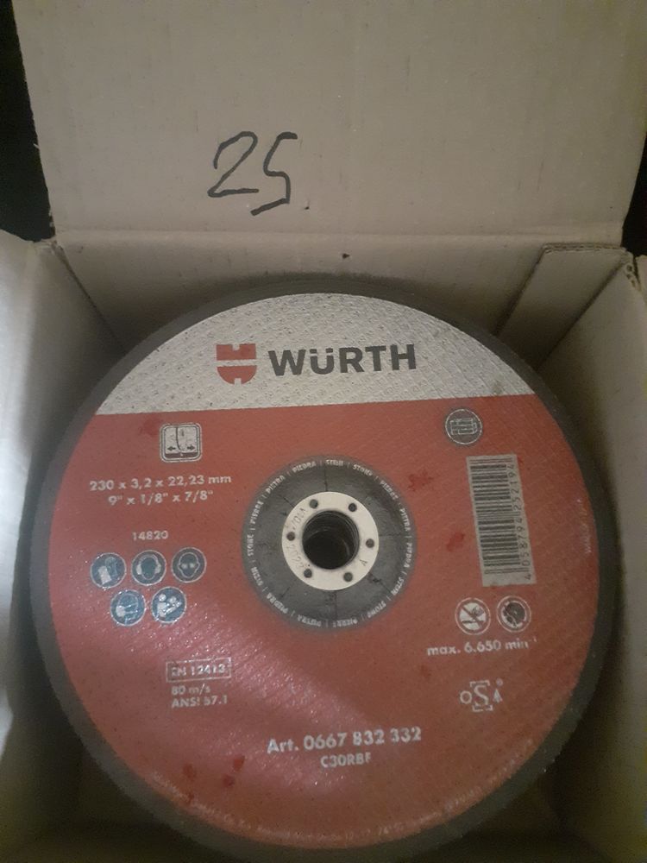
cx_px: 324
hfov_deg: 51.4
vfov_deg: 65.3
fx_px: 673
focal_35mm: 27
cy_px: 432
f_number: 1.9
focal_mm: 3.6
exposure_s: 1/14
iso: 1250
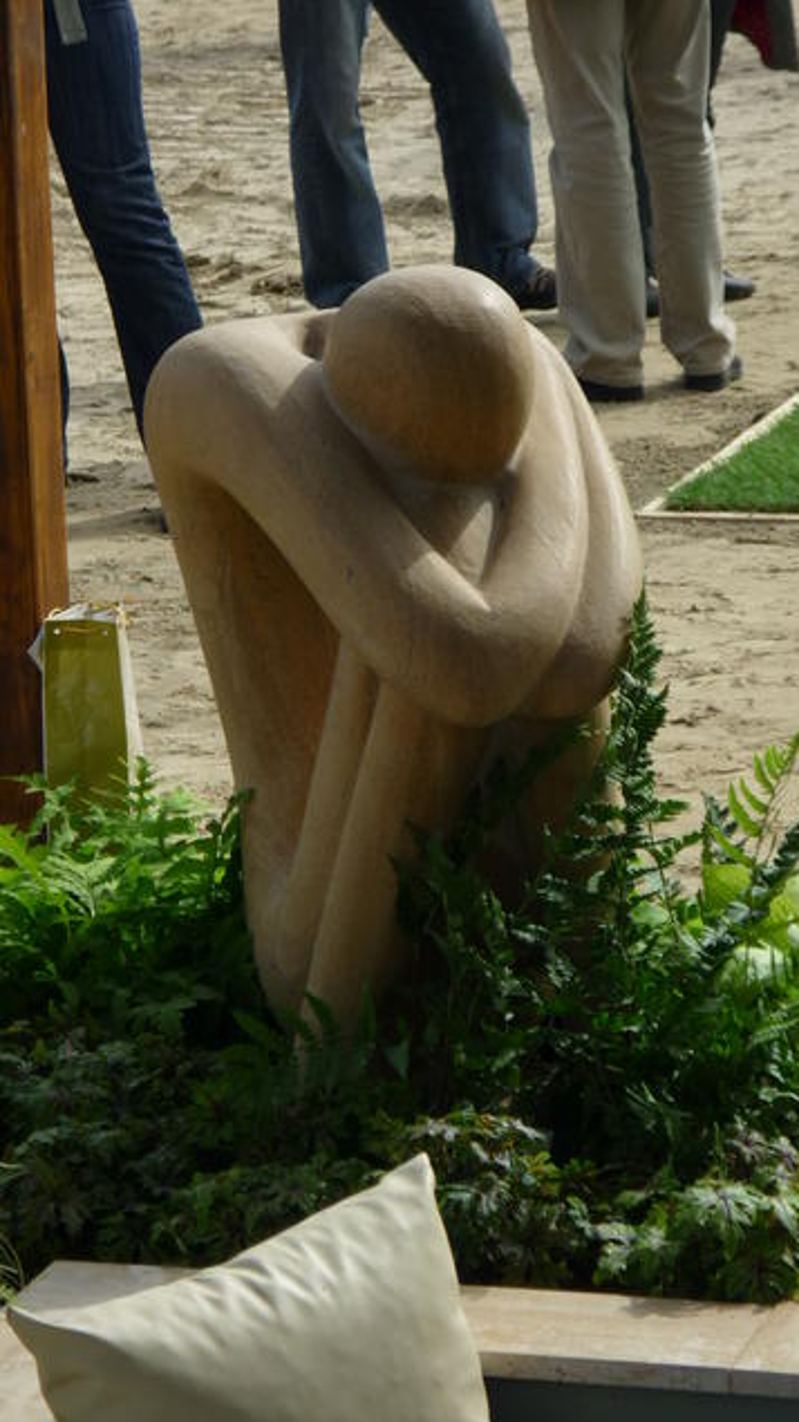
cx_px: 501
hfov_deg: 8.4
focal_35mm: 145
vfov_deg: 14.8
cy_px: 710
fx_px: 5464
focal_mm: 22
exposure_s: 1/320
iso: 80
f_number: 5.9
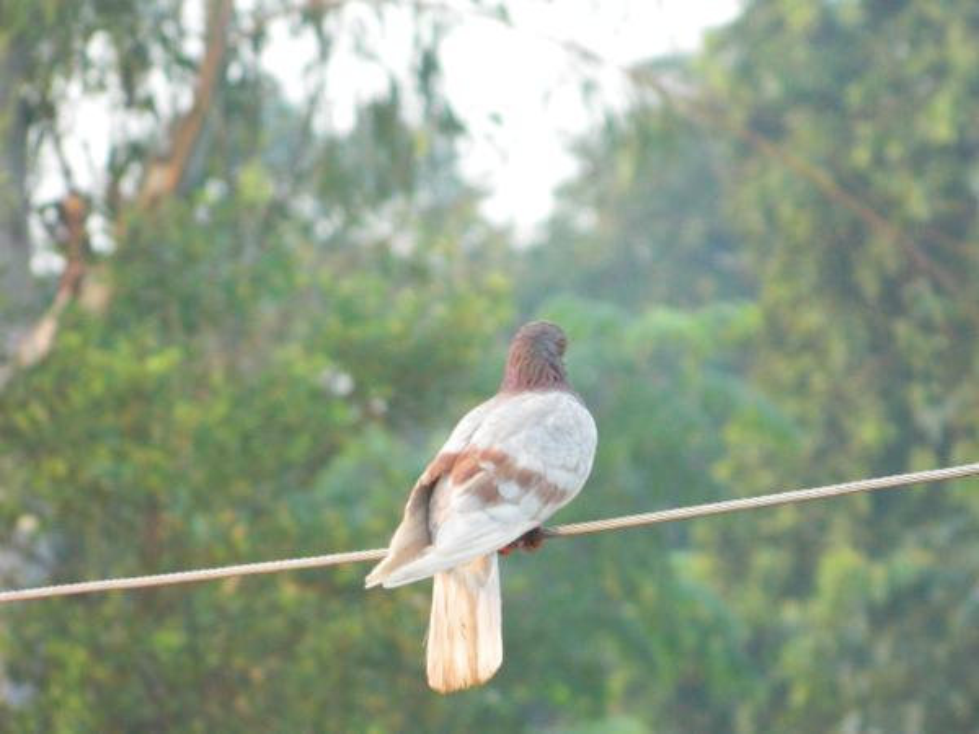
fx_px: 14848
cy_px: 367
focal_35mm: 525
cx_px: 490
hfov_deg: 3.8
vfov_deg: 2.8
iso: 400
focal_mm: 94.5
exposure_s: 1/60
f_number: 5.8
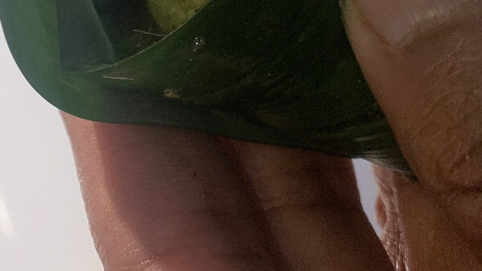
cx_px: 123
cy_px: -23
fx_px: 716
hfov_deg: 36.4
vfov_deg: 20.5
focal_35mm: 56
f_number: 1.8
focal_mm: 4.25
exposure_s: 1/50
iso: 50
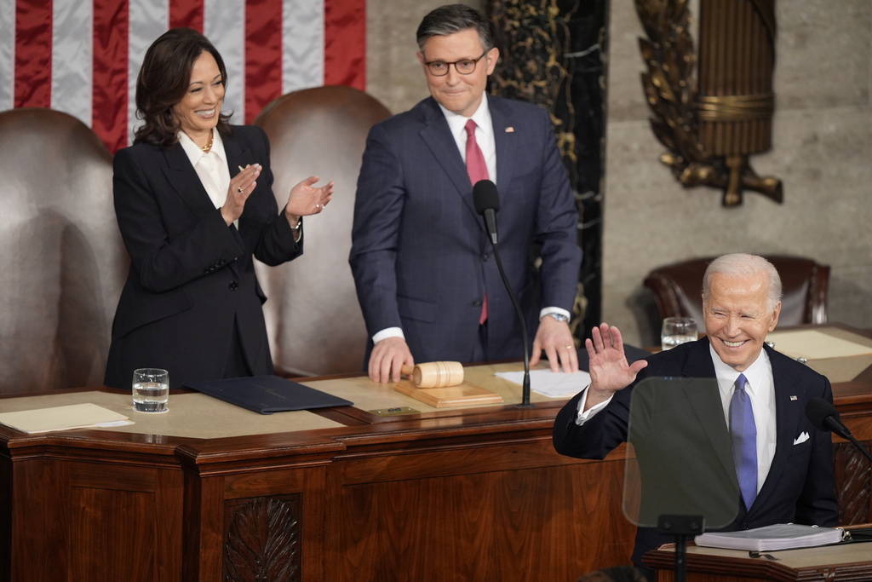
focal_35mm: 400
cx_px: 436
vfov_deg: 3.4
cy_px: 291
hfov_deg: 5.2
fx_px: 9690
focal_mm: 400
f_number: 2.8
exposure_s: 1/640
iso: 2000
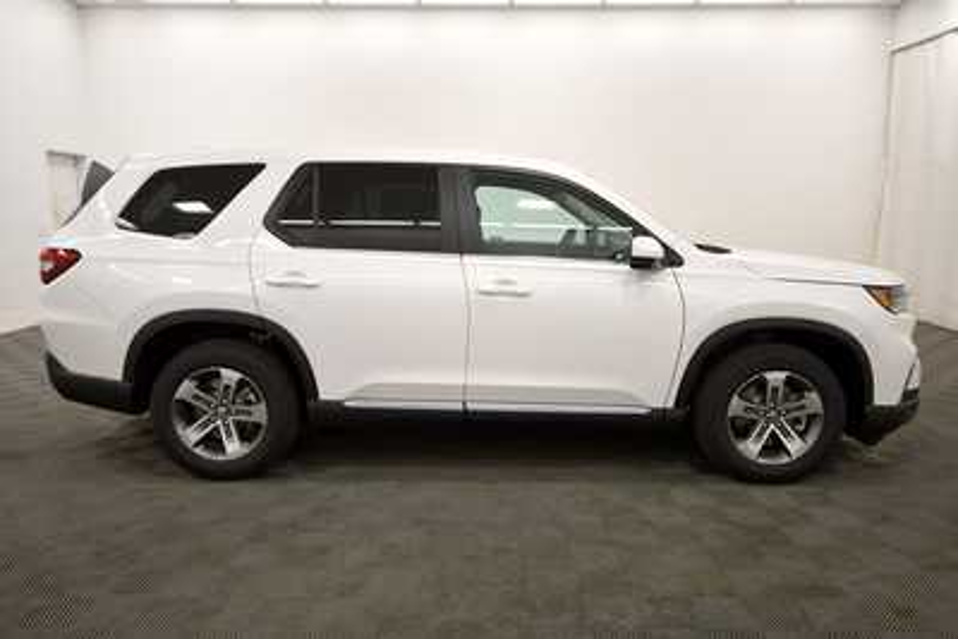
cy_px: 320
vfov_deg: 48.0
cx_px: 479
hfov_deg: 67.4
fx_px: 719
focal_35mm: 27
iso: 800
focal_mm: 18
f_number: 5.3
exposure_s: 1/250
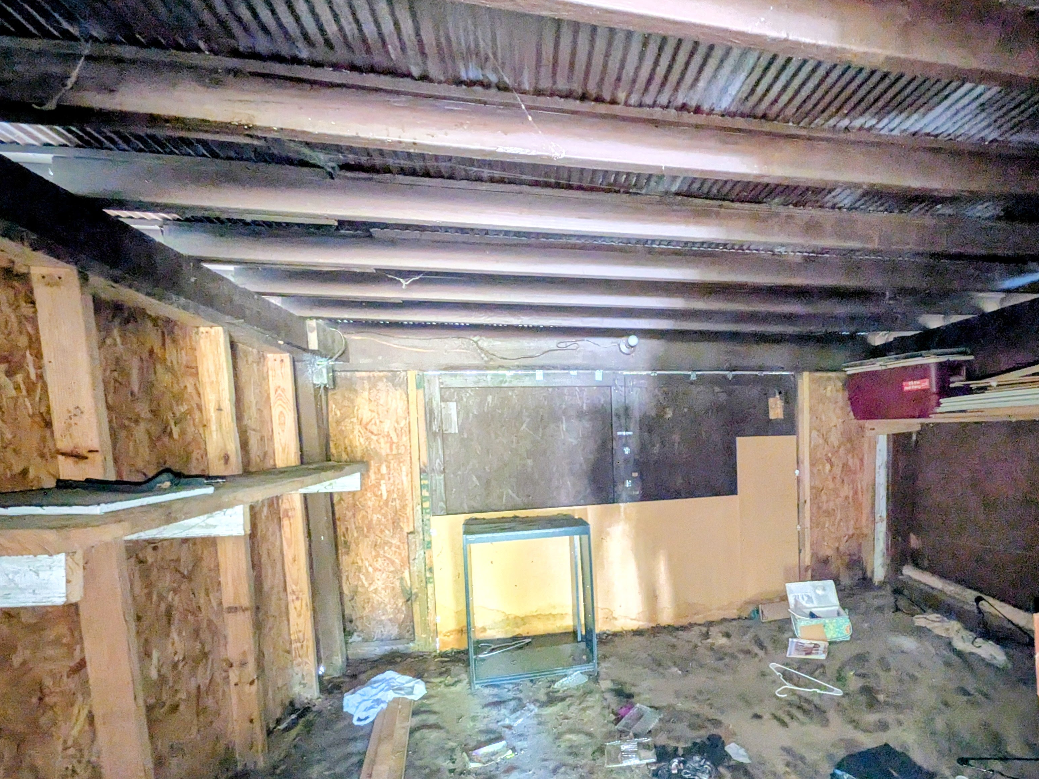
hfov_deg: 86.5
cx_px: 632
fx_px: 540
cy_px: 471
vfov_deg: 70.8
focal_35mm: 18
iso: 1384
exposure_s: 1/27
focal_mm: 1.85
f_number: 2.2
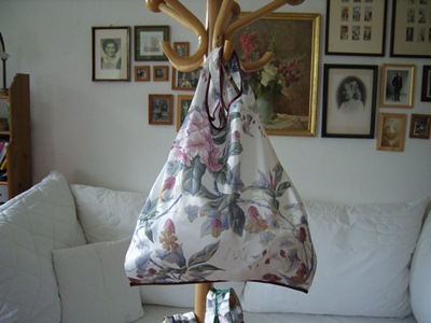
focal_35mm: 34
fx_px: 423
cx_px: 216
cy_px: 162
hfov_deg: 54.0
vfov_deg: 41.8
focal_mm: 7.3
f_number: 2.8
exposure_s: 1/25
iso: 200
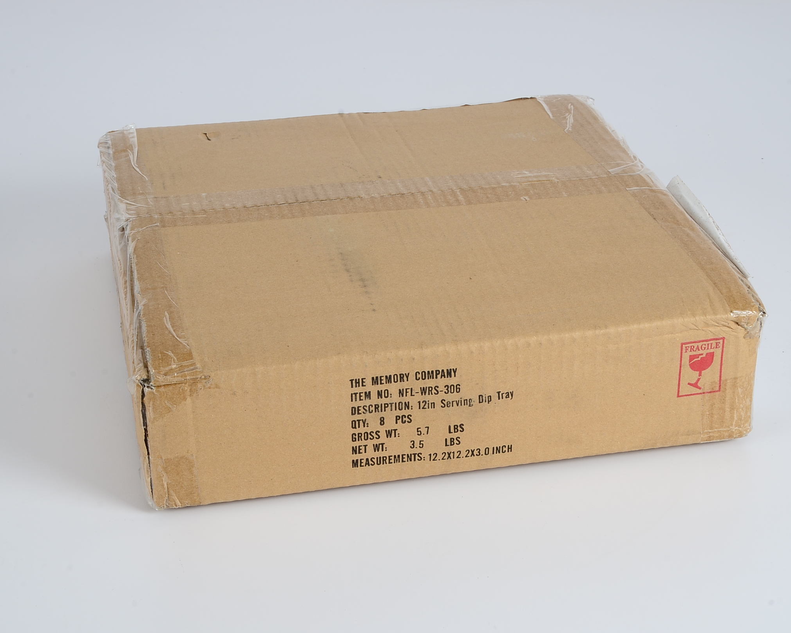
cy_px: 317
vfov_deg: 21.3
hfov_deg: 26.4
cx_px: 413
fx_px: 1685
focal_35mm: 72
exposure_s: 1/100
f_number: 16
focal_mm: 42
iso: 100
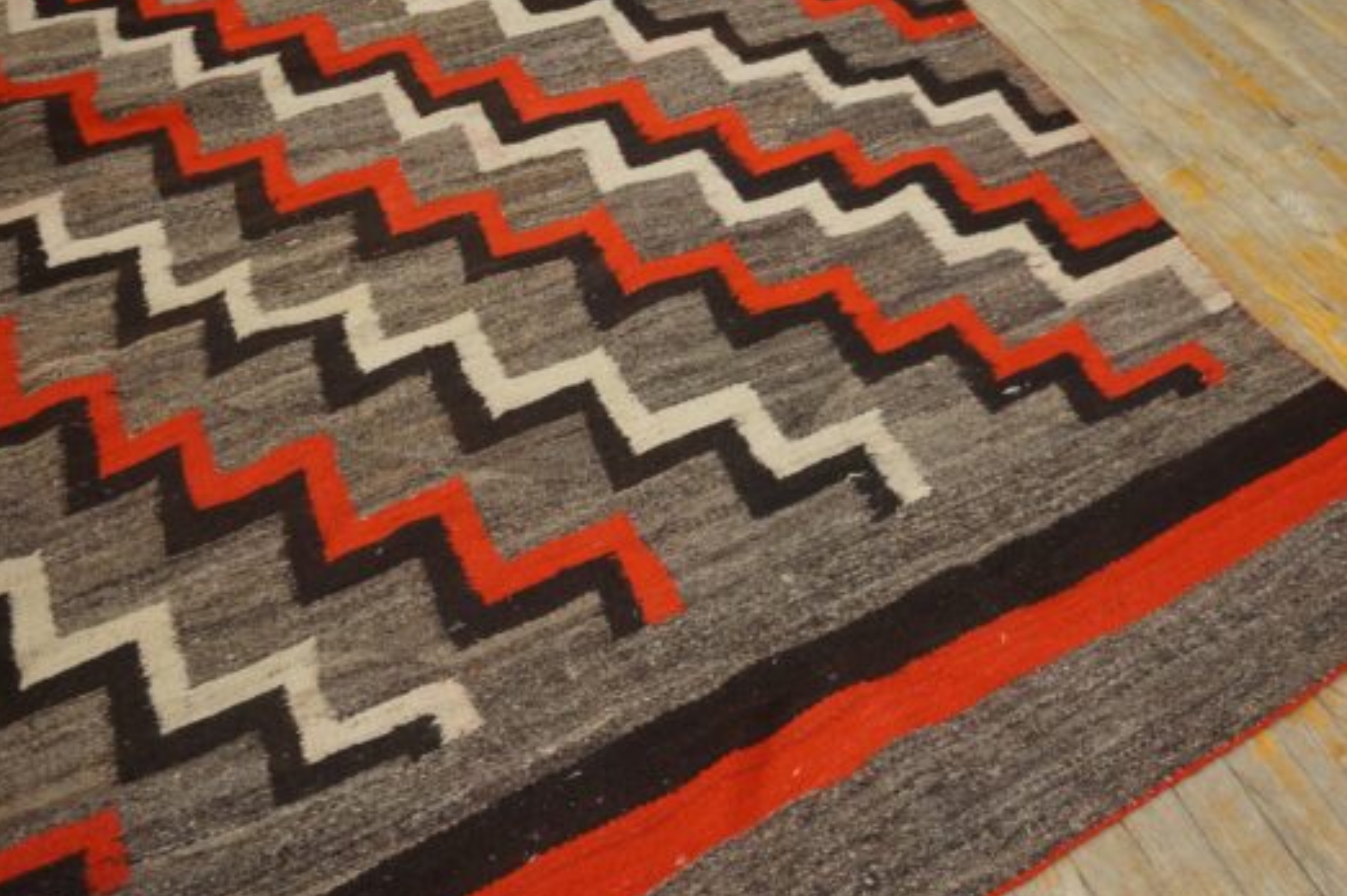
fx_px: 1159
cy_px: 436
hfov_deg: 60.1
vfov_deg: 42.3
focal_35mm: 31
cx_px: 760
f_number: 4
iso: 800
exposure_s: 1/60
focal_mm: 18
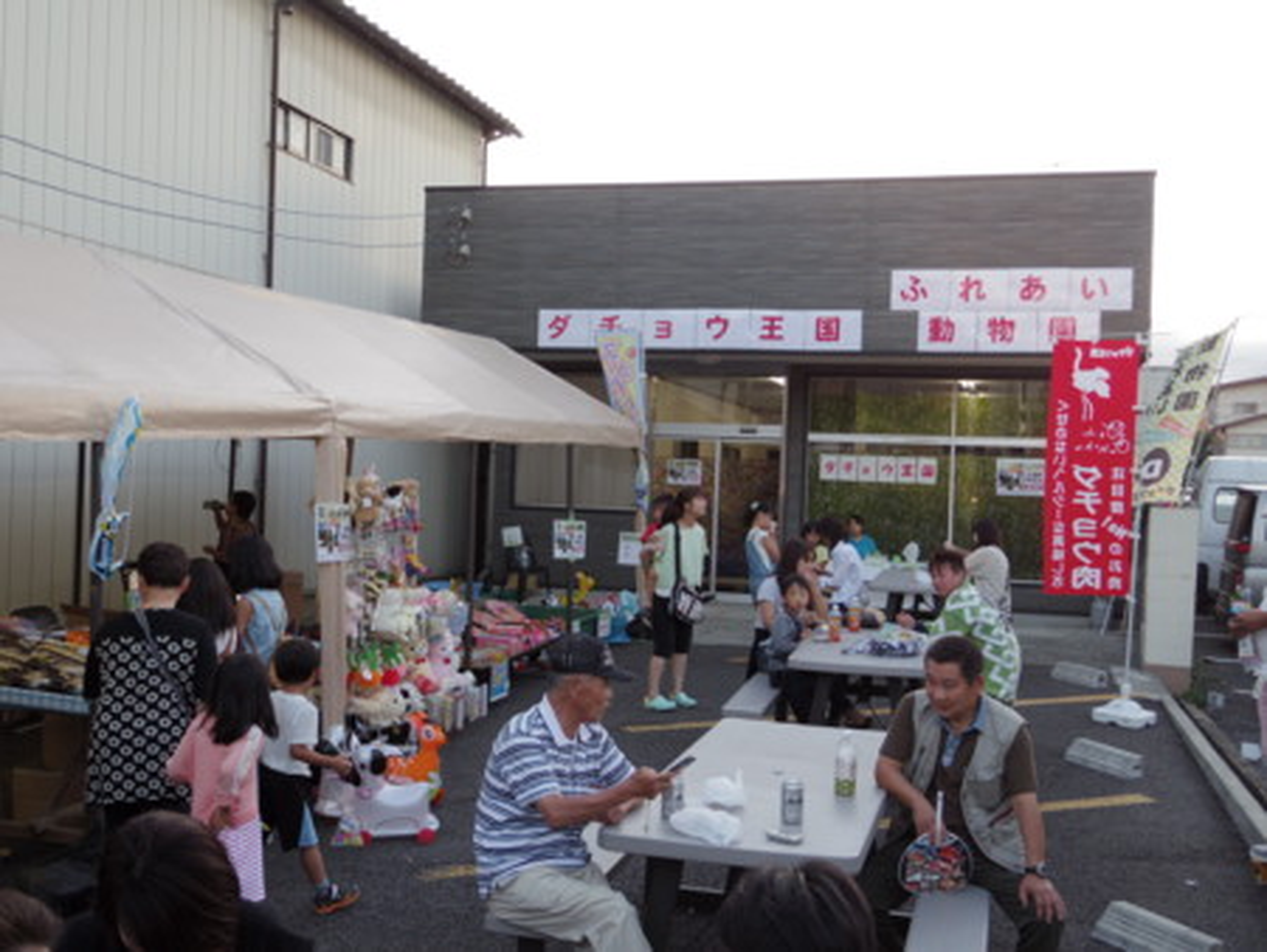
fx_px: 1428
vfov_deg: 36.9
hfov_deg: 47.8
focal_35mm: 39
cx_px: 634
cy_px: 476
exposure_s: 1/80
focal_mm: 8.4
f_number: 3.5
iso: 200
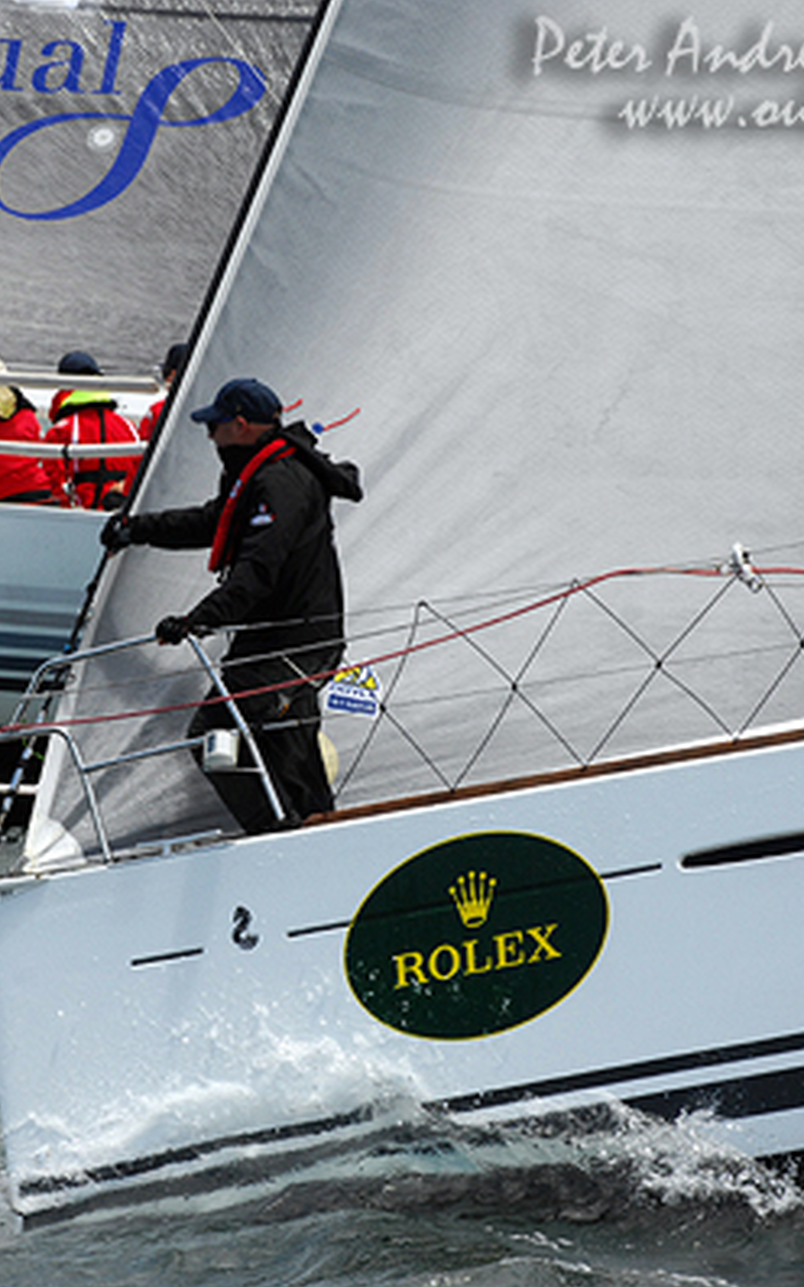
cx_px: 149
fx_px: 16203
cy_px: 644
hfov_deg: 2.8
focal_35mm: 462
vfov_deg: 4.5
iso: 400
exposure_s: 1/1000
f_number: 6
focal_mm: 200
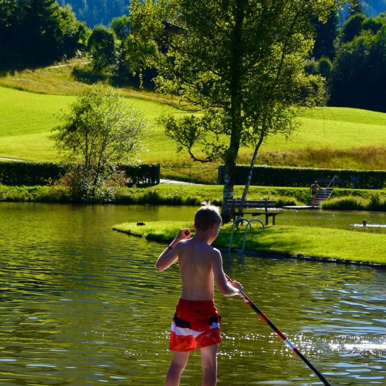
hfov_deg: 24.0
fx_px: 908
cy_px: 235
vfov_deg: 23.9
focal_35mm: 72
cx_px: 191
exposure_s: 1/320
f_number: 10
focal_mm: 32
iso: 200
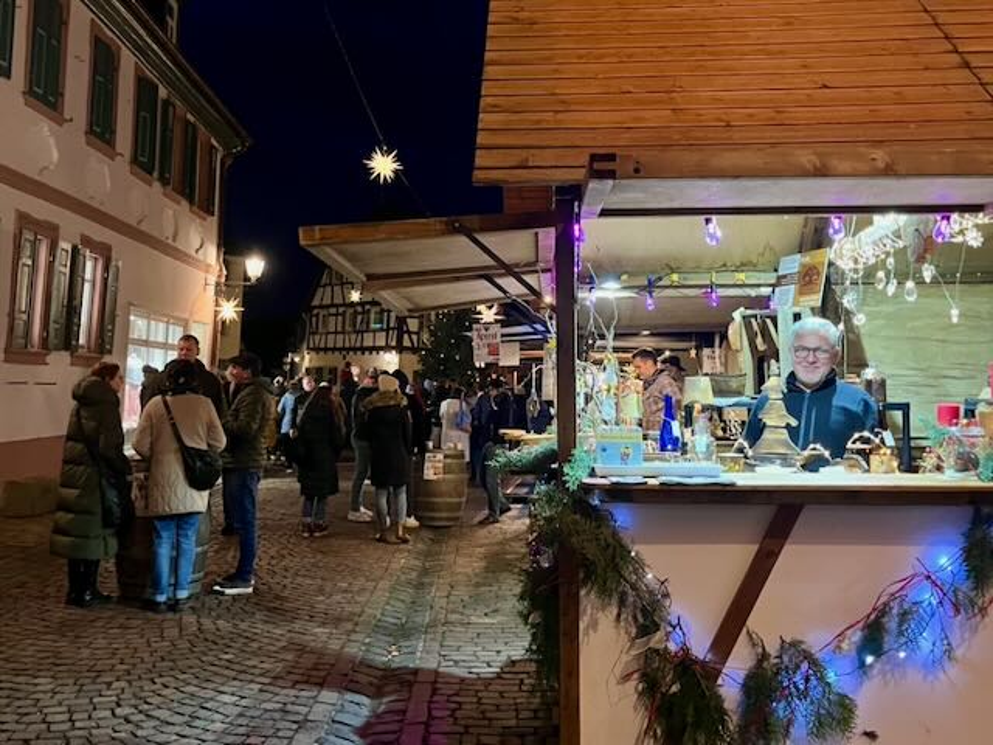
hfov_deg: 67.3
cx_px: 496
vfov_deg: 53.1
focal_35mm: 26
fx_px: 746
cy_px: 372
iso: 400
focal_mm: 5.1
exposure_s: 1/33
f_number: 1.6
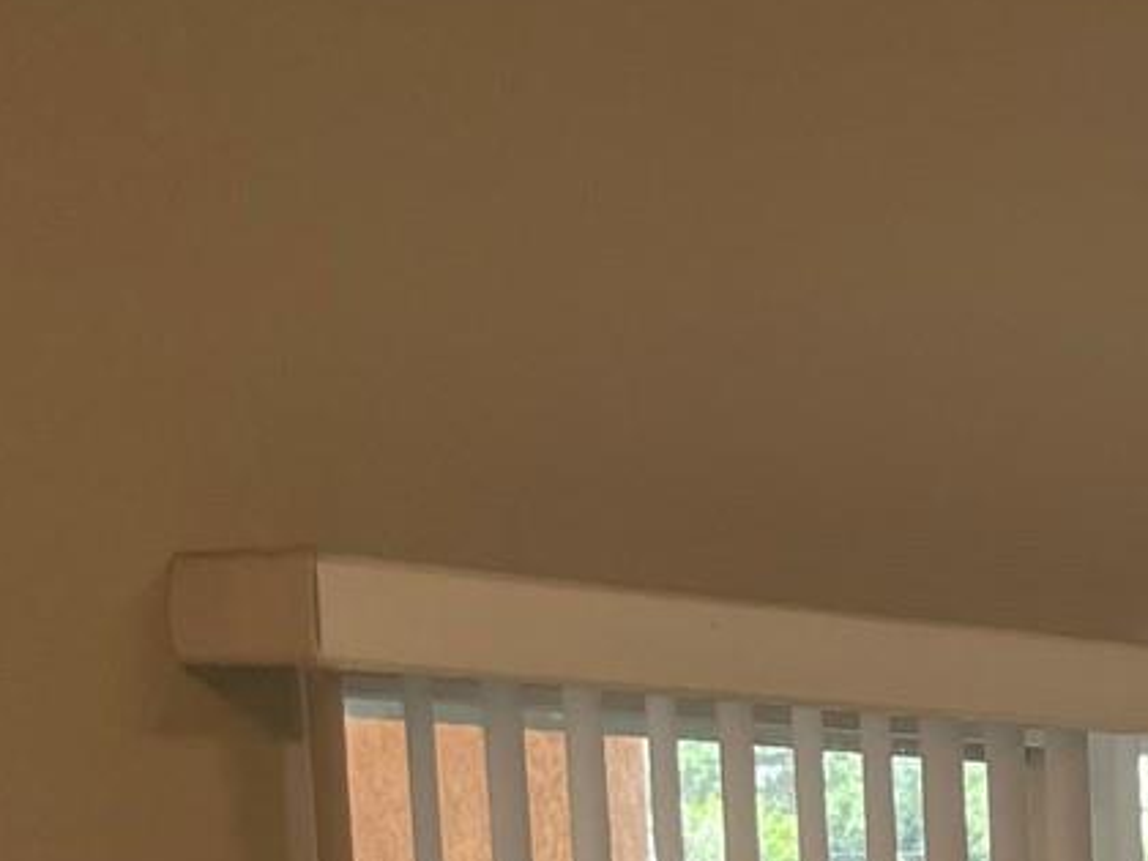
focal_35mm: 99
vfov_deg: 13.4
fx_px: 3283
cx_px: 2023
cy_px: 1558
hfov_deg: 16.7
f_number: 1.6
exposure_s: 1/120
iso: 125
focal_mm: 4.2
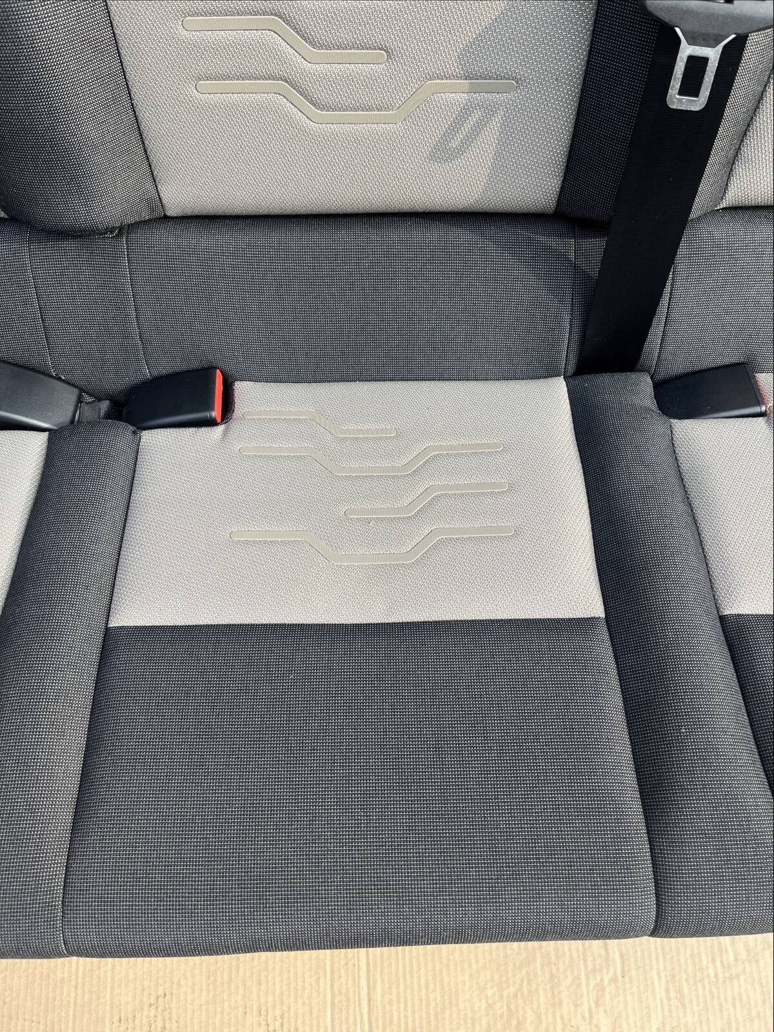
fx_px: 775
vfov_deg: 67.3
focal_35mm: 26
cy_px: 516
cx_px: 387
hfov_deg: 53.1
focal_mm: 5.1
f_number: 1.6
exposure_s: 1/639
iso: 50
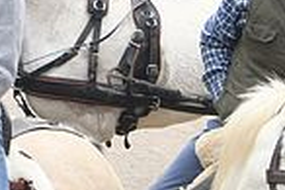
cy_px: -22
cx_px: -256
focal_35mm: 105
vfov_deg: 12.8
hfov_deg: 16.0
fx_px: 830
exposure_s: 1/250
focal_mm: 12
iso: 500
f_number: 7.1
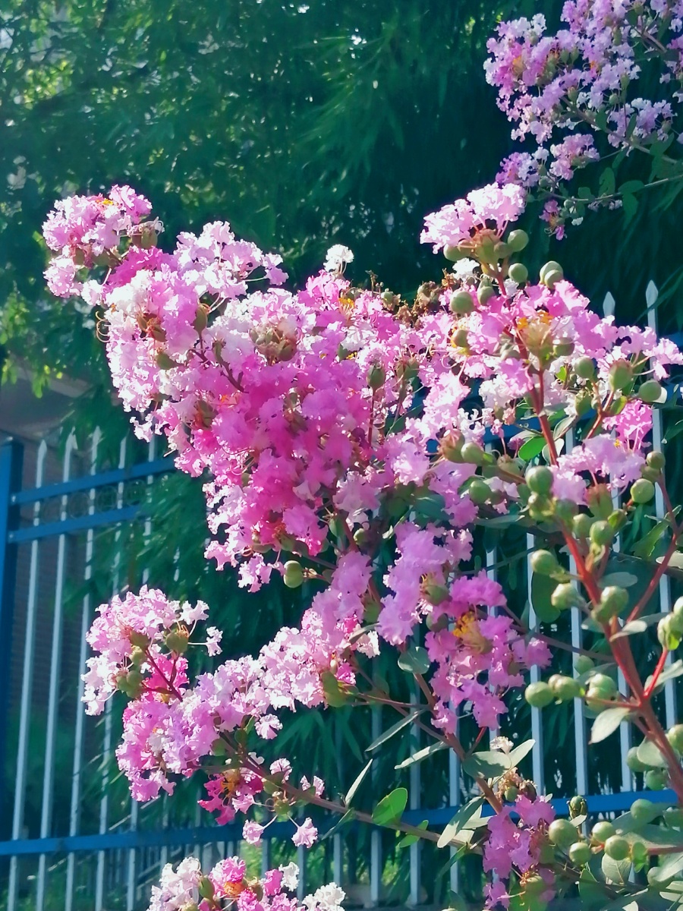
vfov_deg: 33.8
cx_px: 342
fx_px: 1500
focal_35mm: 57
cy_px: 456
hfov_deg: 25.7
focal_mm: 3.64
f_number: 1.8
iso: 50
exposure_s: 1/1667
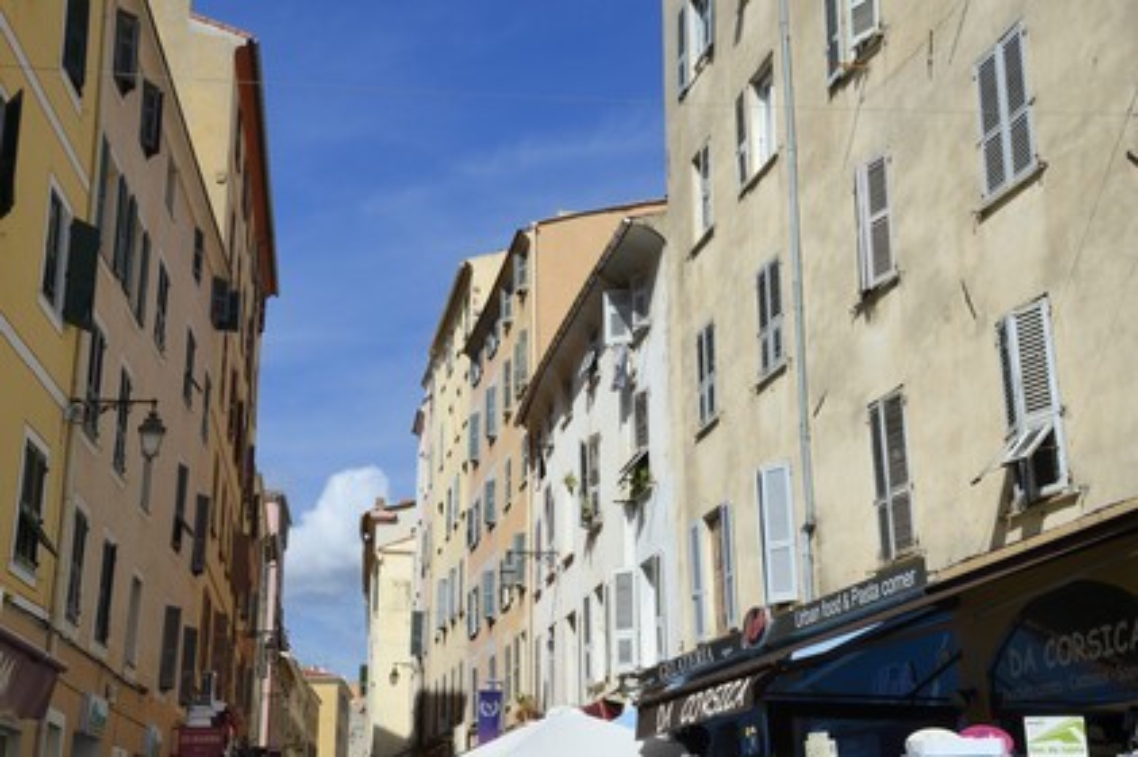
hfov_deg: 41.1
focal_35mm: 48
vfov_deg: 28.0
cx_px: 569
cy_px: 378
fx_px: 1516
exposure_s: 1/250
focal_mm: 48
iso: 200
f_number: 14
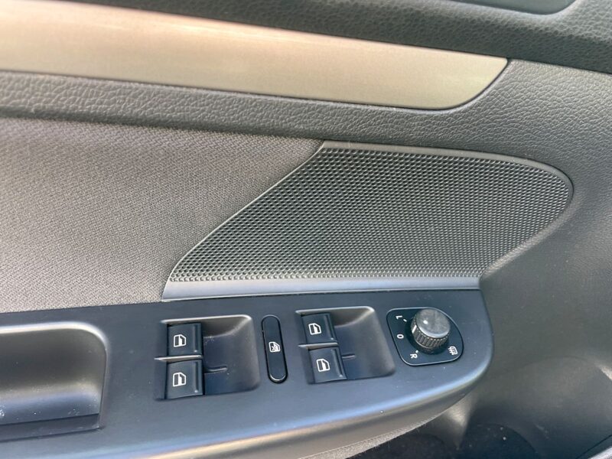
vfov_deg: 53.1
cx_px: 306
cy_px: 230
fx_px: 460
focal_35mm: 26
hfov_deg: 67.3
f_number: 1.6
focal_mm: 4.2
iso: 100
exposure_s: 1/121
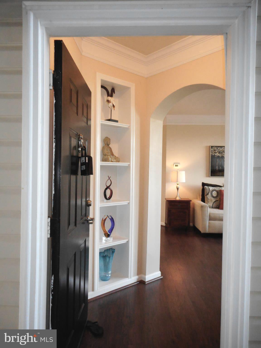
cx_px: 130
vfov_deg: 69.4
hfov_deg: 54.9
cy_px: 174
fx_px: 251
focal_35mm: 25
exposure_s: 1/25
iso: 400
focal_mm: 4.5
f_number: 3.7
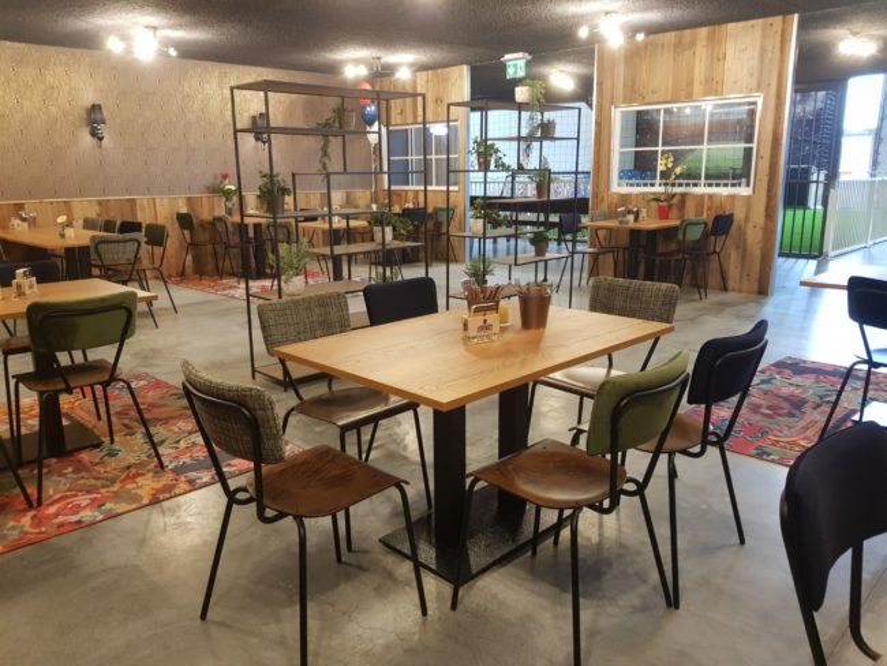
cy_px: 333
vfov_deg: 53.1
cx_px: 444
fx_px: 666
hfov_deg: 67.3
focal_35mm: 26
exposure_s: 1/25
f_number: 1.7
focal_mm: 4.2
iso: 250
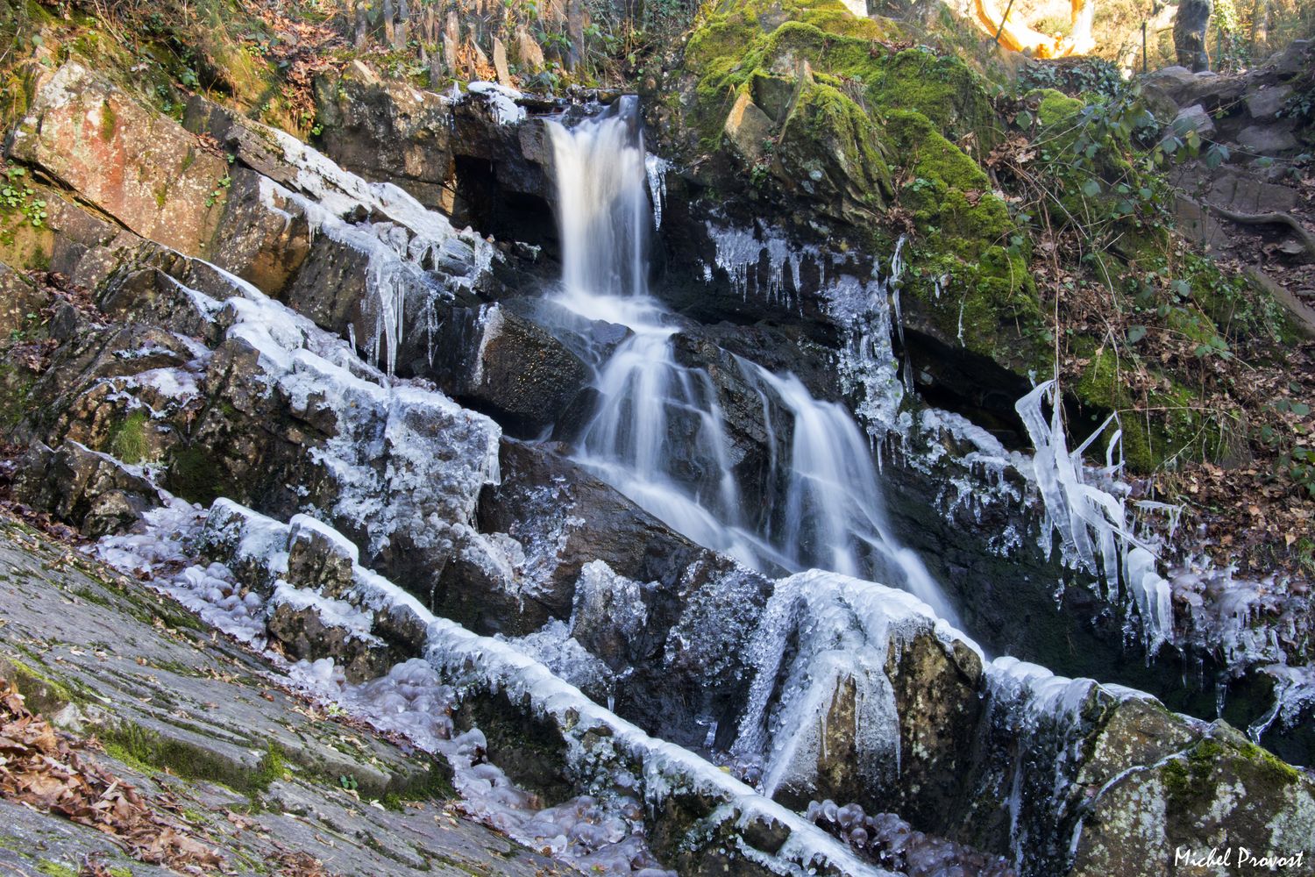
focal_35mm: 45
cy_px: 438
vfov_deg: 29.9
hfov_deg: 43.6
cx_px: 658
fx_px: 1644
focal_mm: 30
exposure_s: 1/1.25
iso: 250
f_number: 29
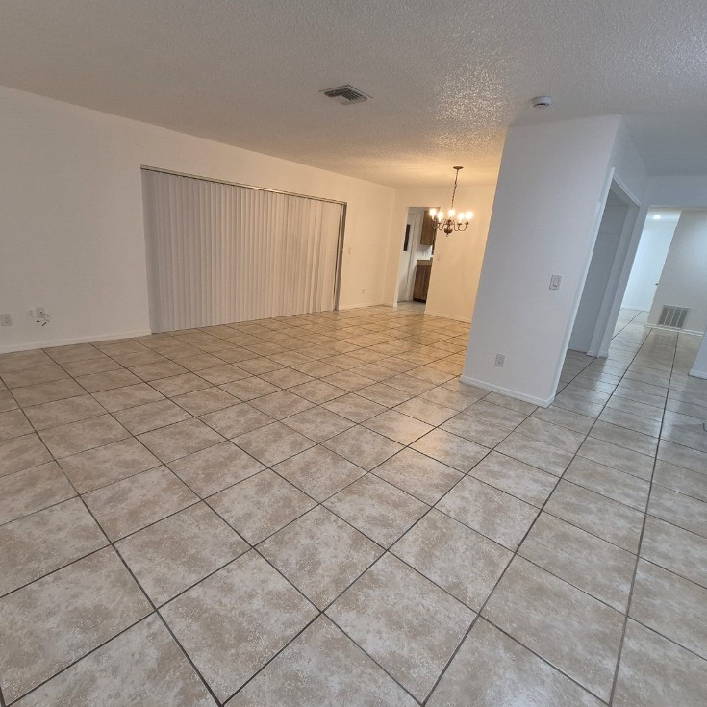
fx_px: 370
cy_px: 349
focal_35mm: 16
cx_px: 338
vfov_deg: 87.4
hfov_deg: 87.4
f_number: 2.2
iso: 250
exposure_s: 1/60
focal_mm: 1.74
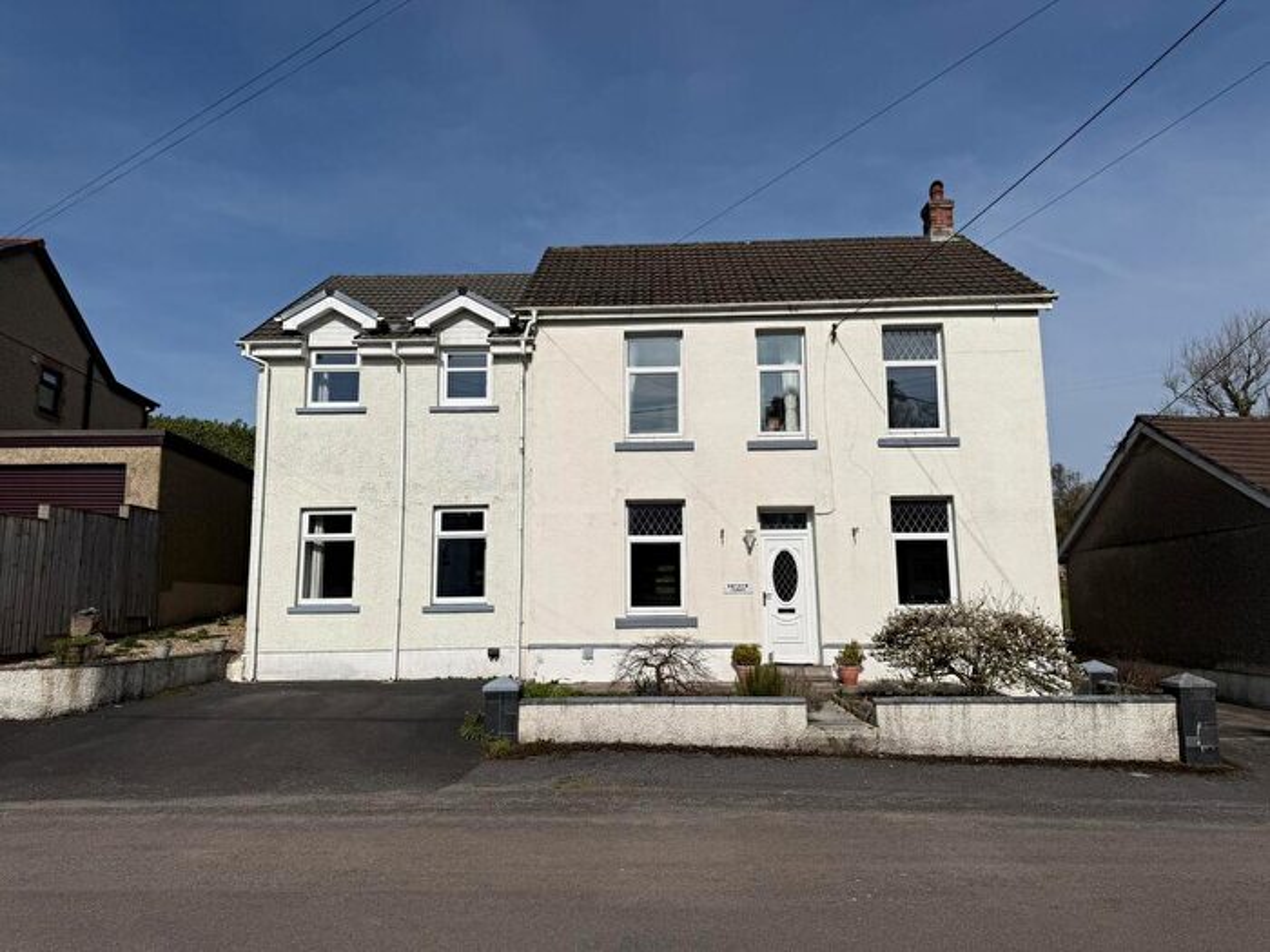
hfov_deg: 71.6
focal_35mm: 24
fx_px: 881
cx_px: 635
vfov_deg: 56.8
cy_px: 476
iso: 80
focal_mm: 6.76
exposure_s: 1/17544
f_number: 1.78
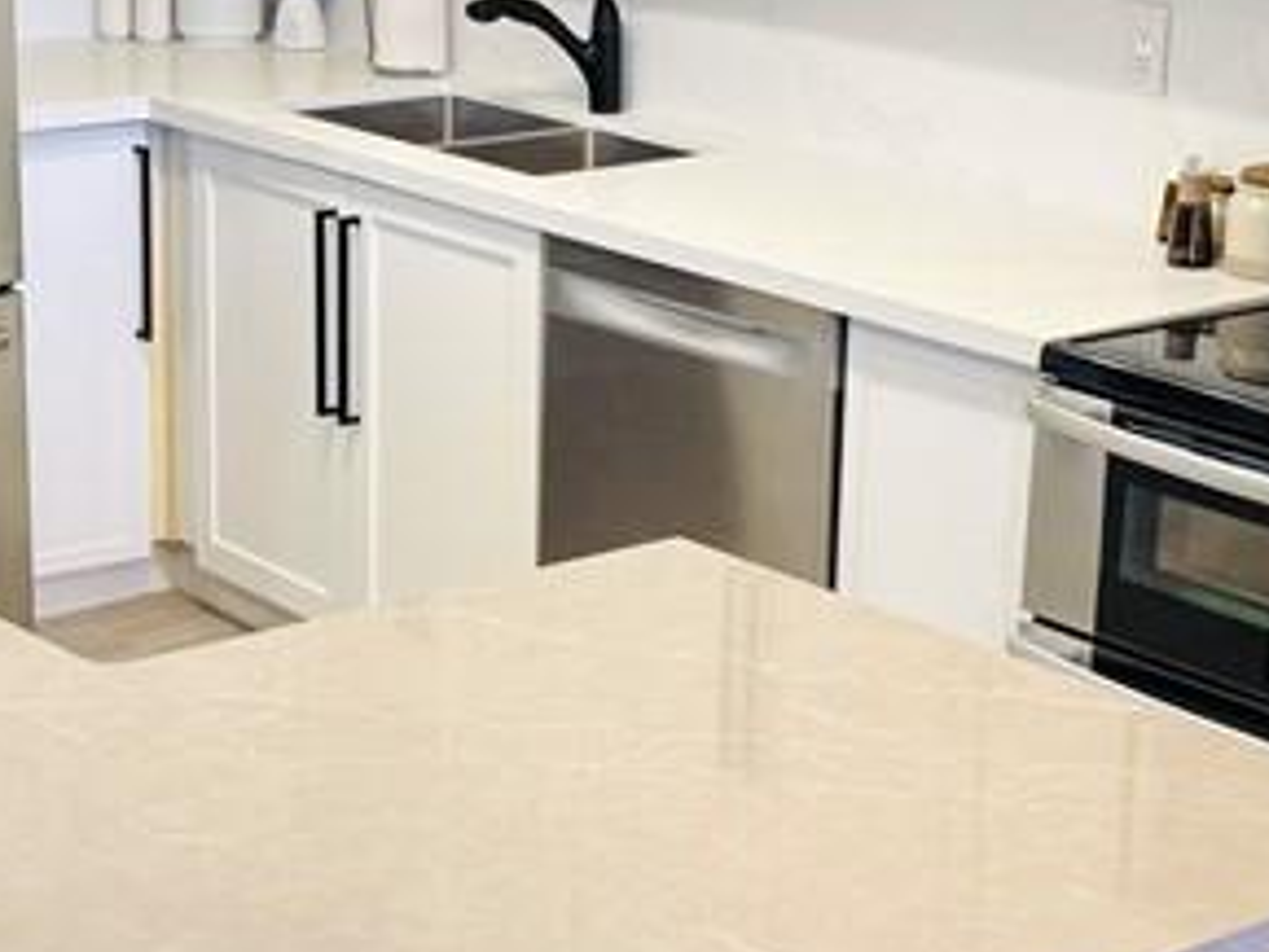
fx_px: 3117
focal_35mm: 85
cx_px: 676
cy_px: 377
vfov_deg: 17.4
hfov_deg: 23.0
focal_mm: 6.76
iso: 125
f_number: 1.78
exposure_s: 1/60
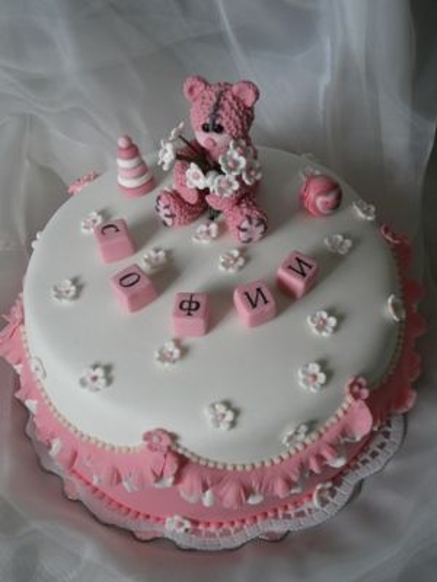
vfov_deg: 36.8
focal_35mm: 52
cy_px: 291
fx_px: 875
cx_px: 218
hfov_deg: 28.0
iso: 185
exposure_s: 1/111
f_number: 3.9
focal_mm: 9.3
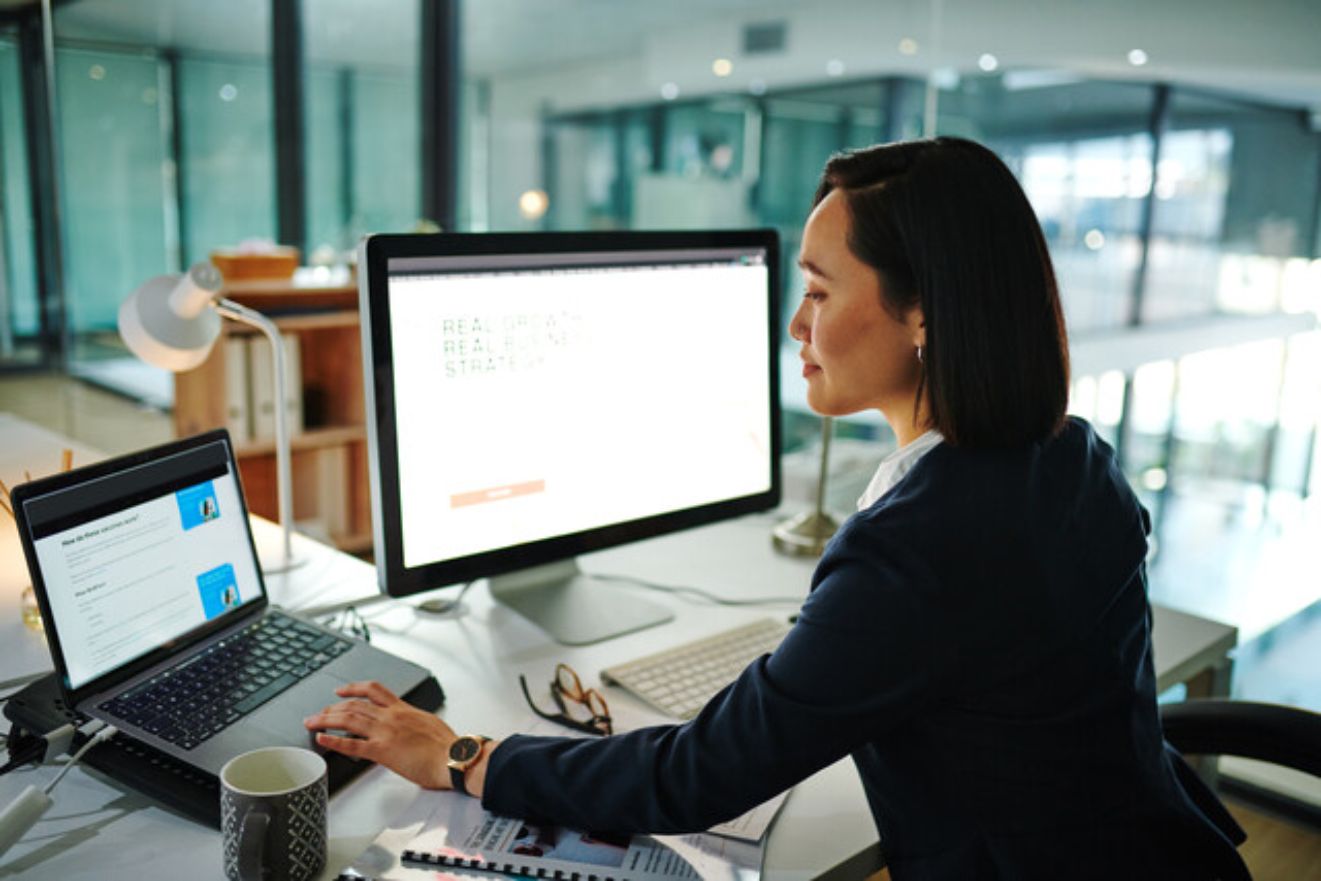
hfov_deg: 54.4
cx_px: 660
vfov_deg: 37.9
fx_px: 1285
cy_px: 440
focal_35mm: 35
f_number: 2
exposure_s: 1/160
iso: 800
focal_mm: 35
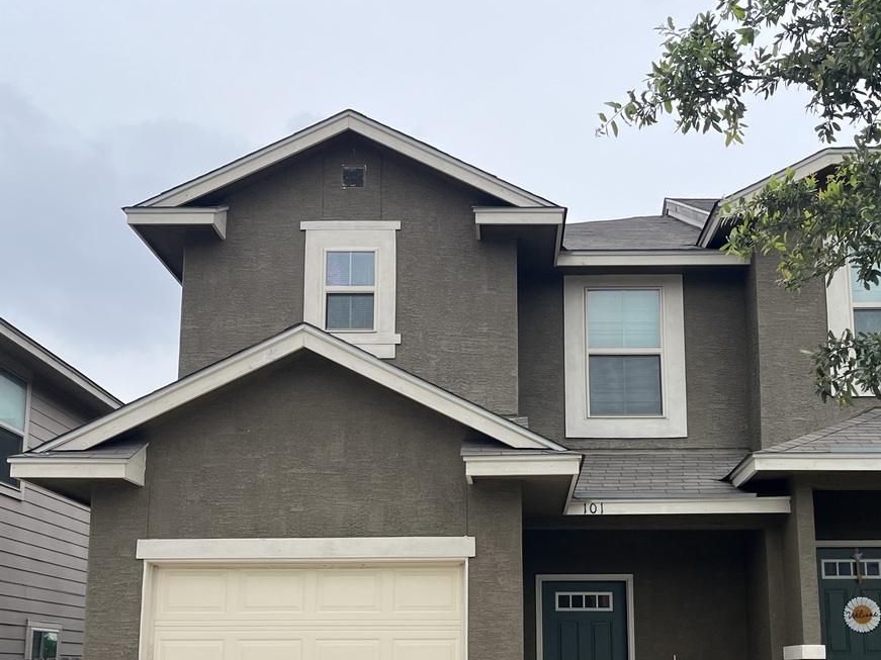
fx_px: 1094
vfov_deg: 33.0
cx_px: 518
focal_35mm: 43
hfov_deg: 43.7
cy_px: 486
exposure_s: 1/1890
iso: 50
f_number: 1.6
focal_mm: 5.1
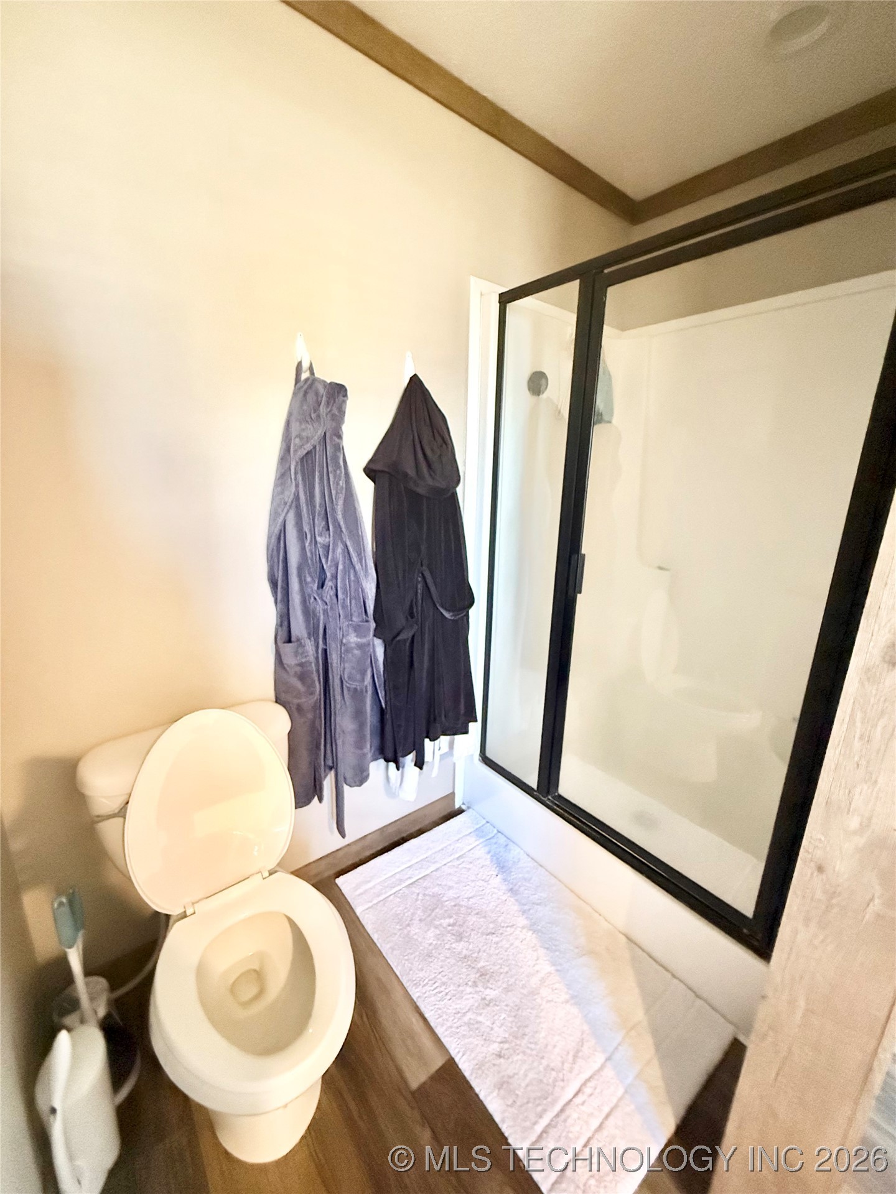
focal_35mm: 14
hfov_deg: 85.7
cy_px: 597
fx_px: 483
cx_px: 448
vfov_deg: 102.1
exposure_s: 1/60
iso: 1250
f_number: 2.2
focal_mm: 2.22
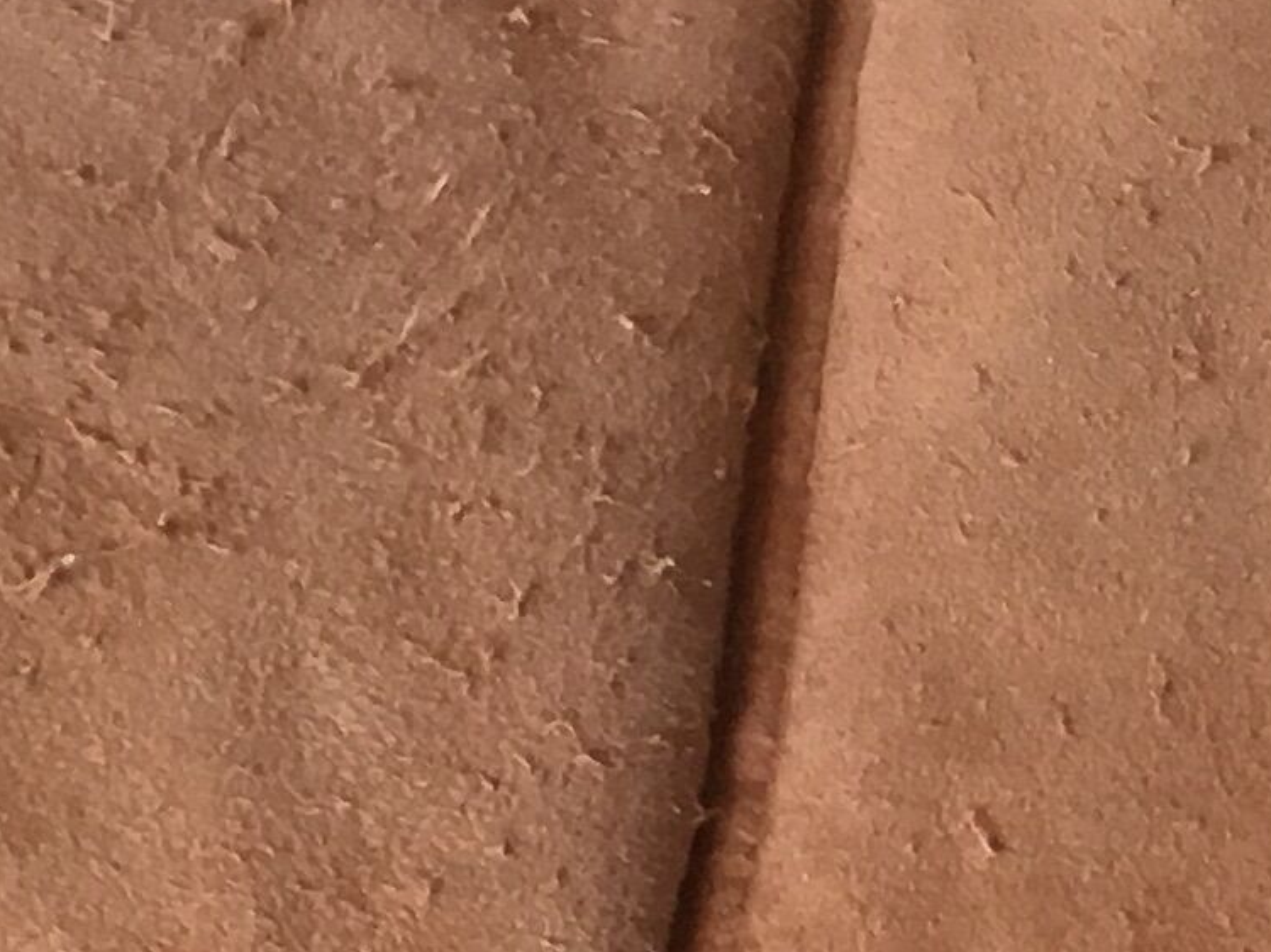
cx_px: 1810
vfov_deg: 9.2
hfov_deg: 12.2
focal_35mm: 156
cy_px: 1457
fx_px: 5726
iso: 80
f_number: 2.2
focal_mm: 4.15
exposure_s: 1/33
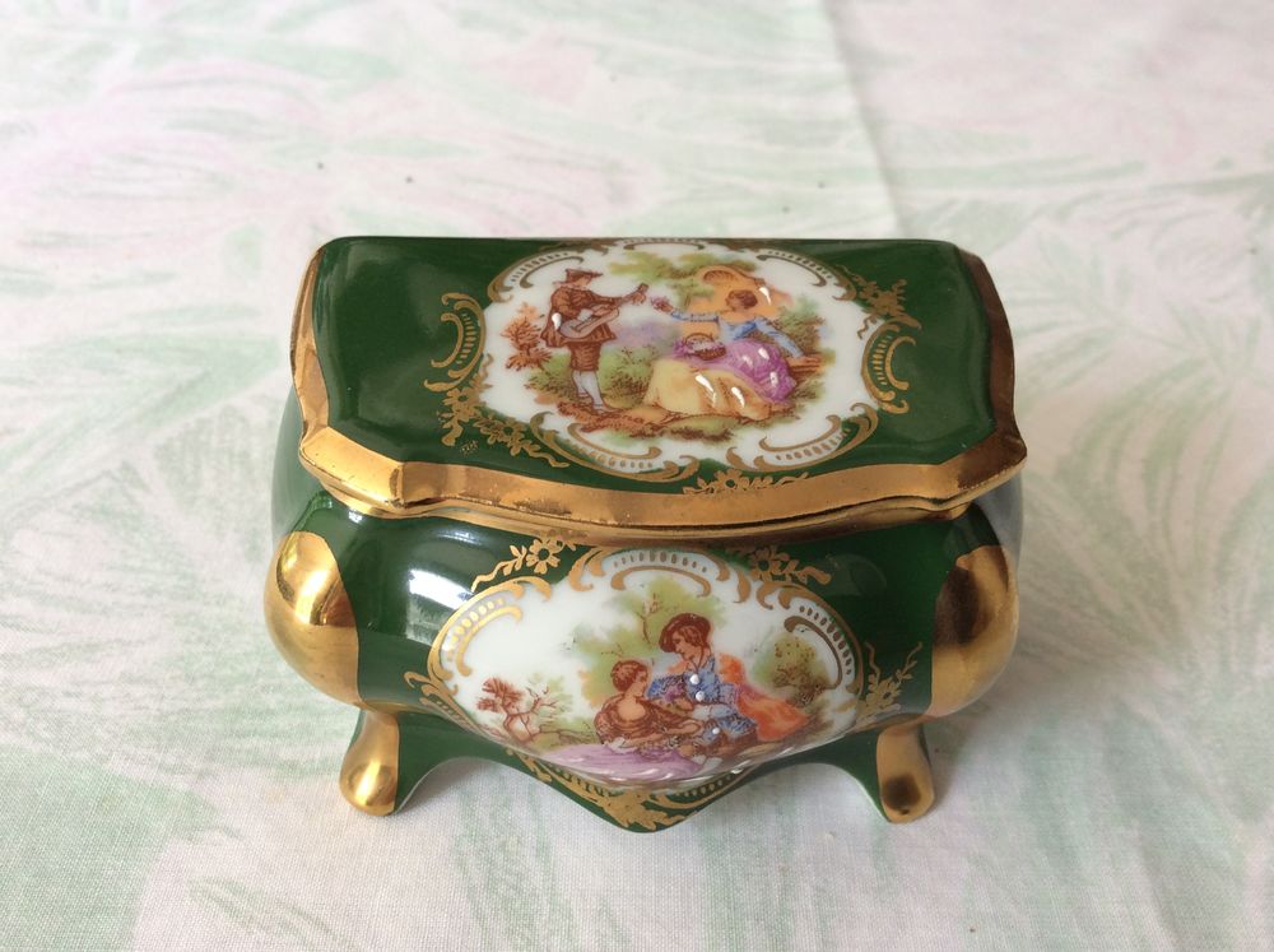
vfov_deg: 44.1
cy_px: 476
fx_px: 1176
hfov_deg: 56.9
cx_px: 637
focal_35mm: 32
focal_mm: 3.3
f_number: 2.4
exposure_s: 1/33
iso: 32
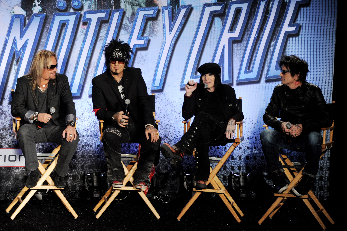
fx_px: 1638
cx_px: 174
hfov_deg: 12.1
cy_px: 116
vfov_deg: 8.1
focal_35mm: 170
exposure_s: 1/320
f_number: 6.3
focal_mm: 170
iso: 2500
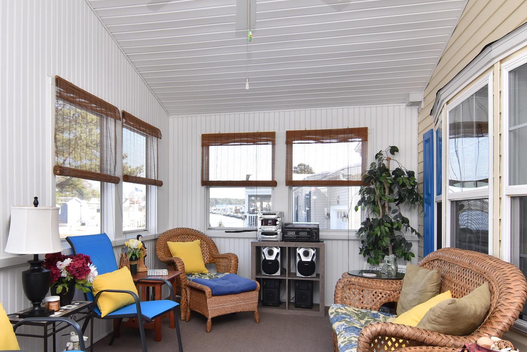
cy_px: 211
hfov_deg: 68.7
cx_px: 214
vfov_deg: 49.3
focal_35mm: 26
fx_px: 381
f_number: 11
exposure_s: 1/160
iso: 800
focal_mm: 12
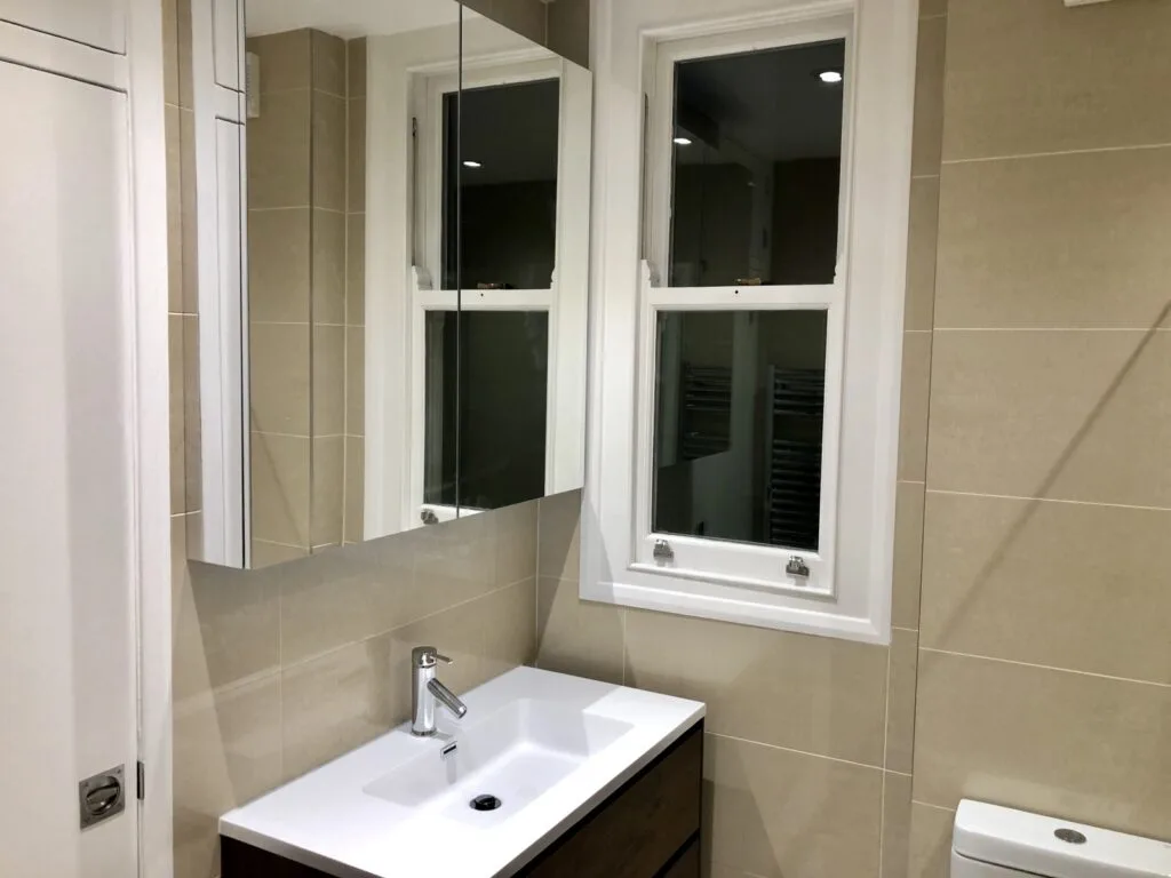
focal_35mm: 28
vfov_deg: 49.7
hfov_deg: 63.4
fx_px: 947
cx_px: 586
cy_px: 439
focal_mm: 3.99
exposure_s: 1/25
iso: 40
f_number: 1.8
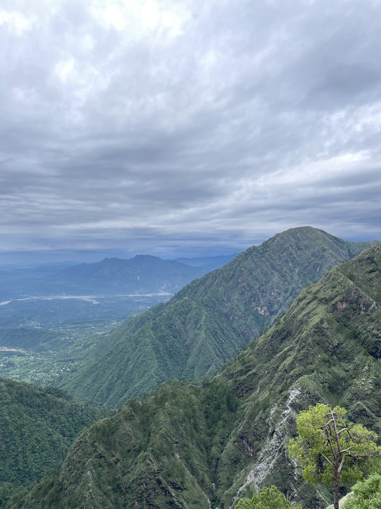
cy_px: 254
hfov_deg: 53.1
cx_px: 190
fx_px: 382
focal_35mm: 26
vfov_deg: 67.3
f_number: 1.6
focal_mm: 4.2
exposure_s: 1/550
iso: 32
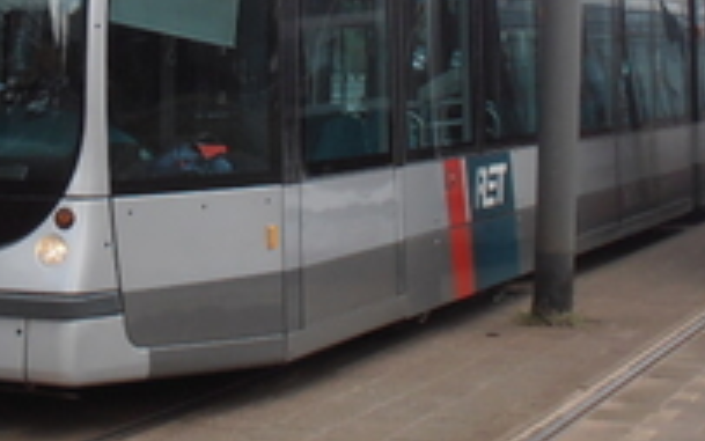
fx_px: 2229
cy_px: 24
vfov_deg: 11.2
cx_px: 208
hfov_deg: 17.9
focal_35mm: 116
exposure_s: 1/320
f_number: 3.9
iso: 80
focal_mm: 6.61
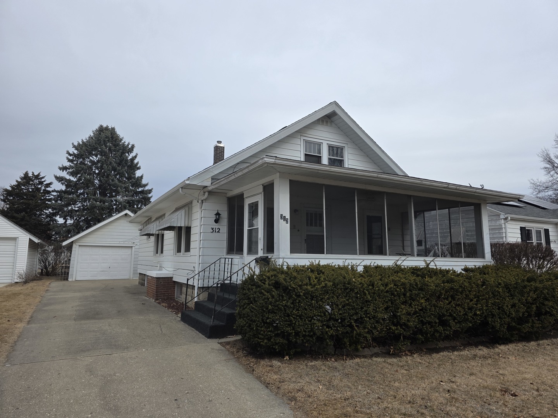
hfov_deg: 73.9
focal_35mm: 23
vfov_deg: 58.9
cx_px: 279
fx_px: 371
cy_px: 209
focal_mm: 6.3
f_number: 1.7
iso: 80
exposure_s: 1/5296
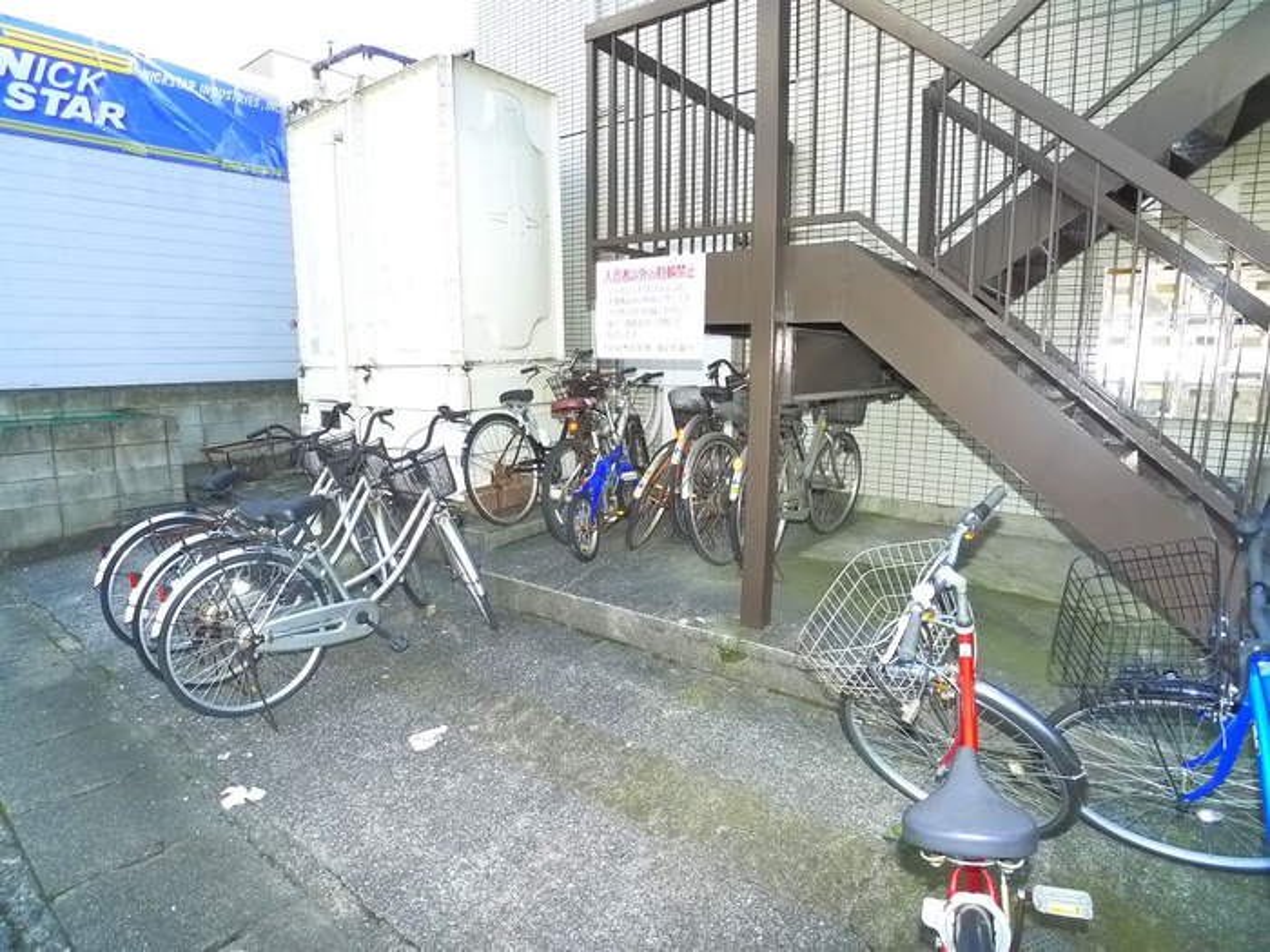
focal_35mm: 24
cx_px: 635
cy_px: 476
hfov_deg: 71.6
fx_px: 881
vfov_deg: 56.8
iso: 400
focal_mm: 5.1
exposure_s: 1/250
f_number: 2.8
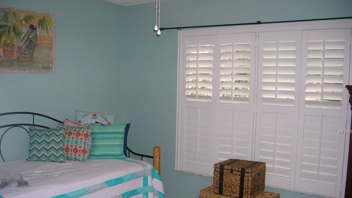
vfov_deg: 31.0
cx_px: 179
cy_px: 132
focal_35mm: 38
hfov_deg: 52.8
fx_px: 355
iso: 84
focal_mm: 5.7
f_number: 2.9
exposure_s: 1/60.1
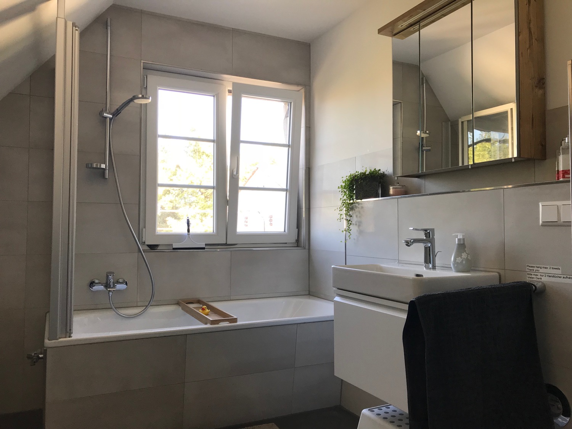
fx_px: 463
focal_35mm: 28
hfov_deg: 63.4
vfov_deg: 49.7
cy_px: 214
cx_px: 286
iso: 32
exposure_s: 1/50
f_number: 1.8
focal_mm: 3.99
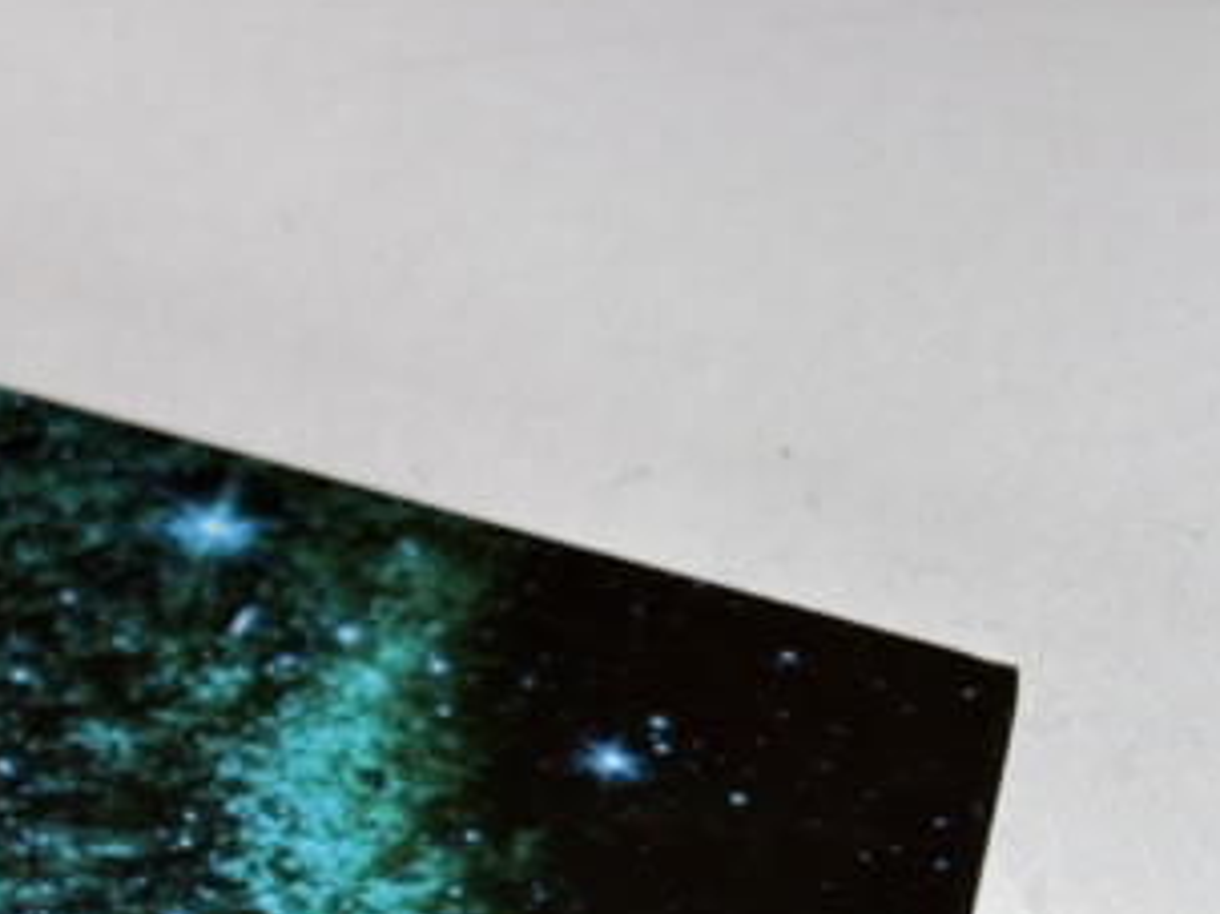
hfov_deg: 19.1
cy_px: 1297
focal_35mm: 88
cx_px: -693
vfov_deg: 15.7
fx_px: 3100
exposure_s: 1/100
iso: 64
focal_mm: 6
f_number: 1.6
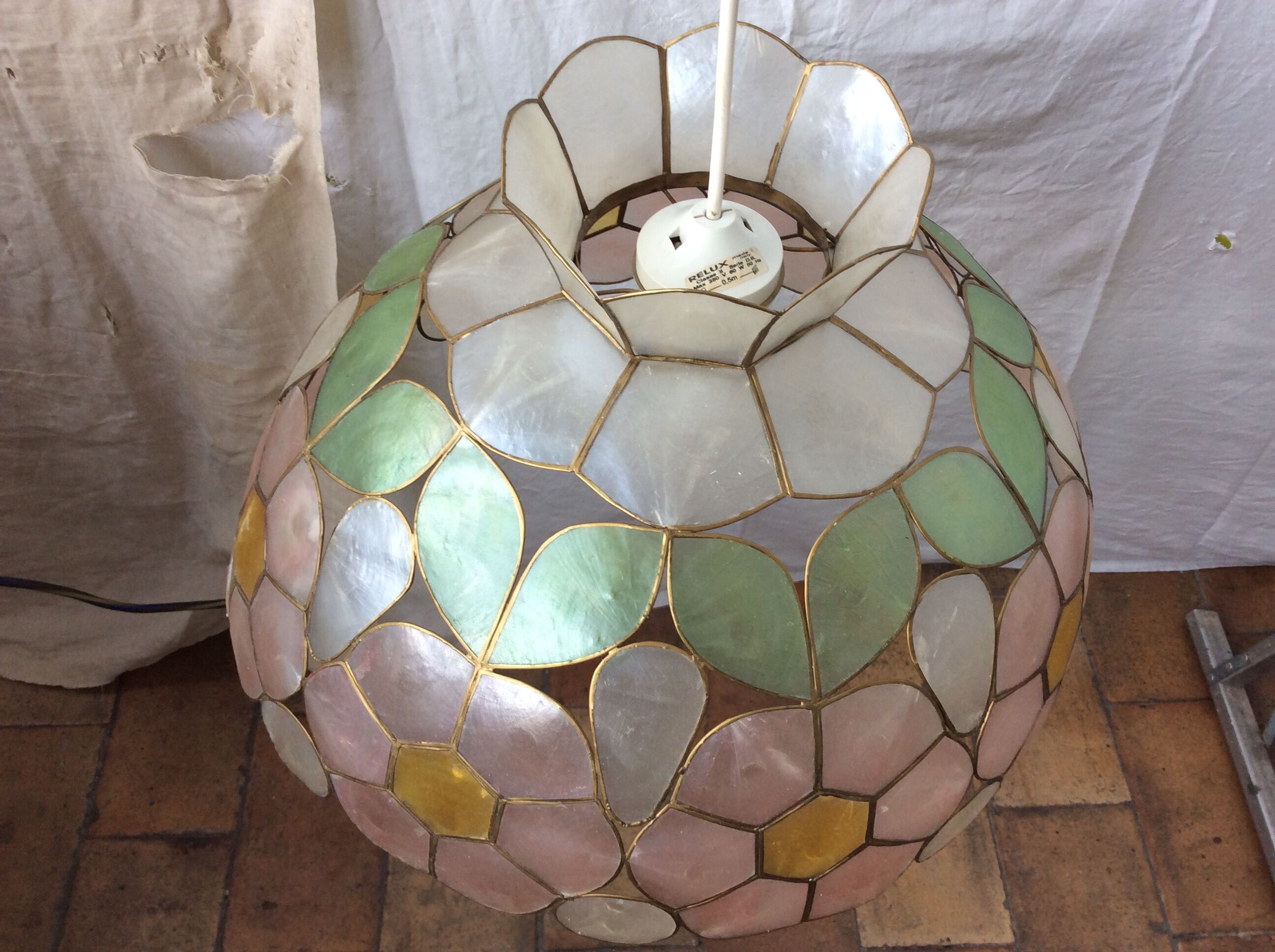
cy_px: 476
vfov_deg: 44.1
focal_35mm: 32
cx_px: 638
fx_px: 1177
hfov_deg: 56.9
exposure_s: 1/50
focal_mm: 3.3
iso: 32
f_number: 2.4
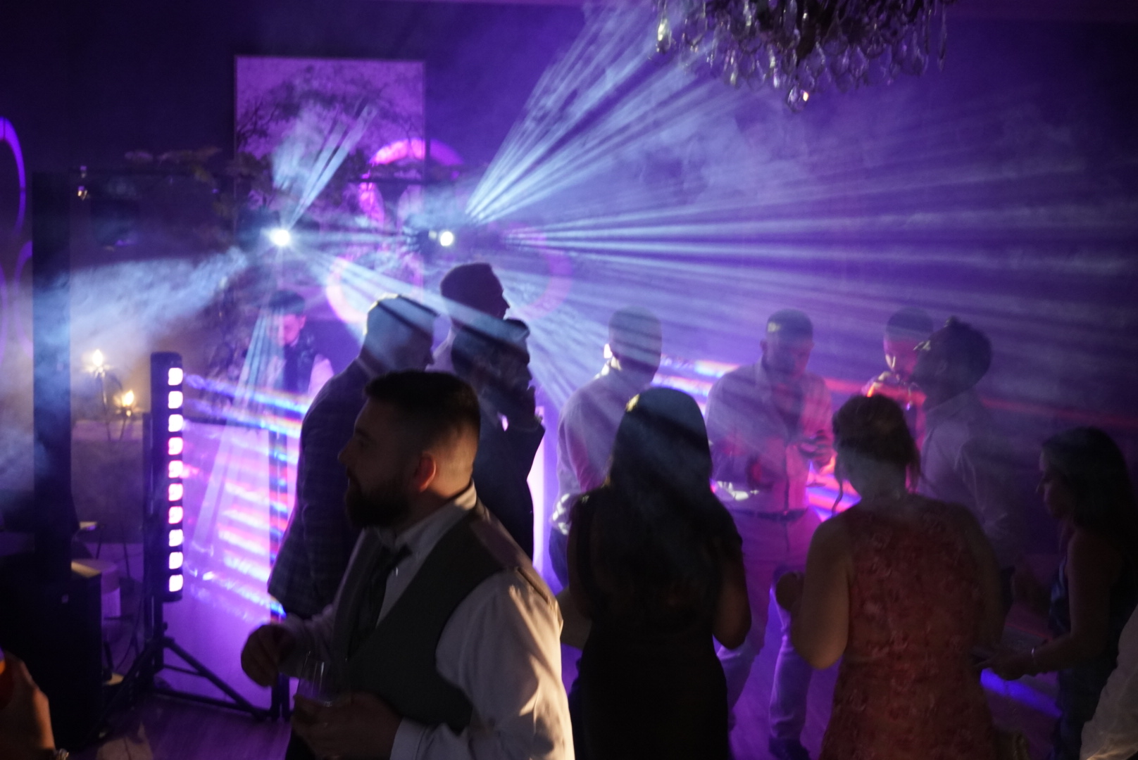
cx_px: 569
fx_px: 1329
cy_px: 380
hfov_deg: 46.4
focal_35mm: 42
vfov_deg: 31.9
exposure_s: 1/50
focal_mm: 28
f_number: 4.5
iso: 2500
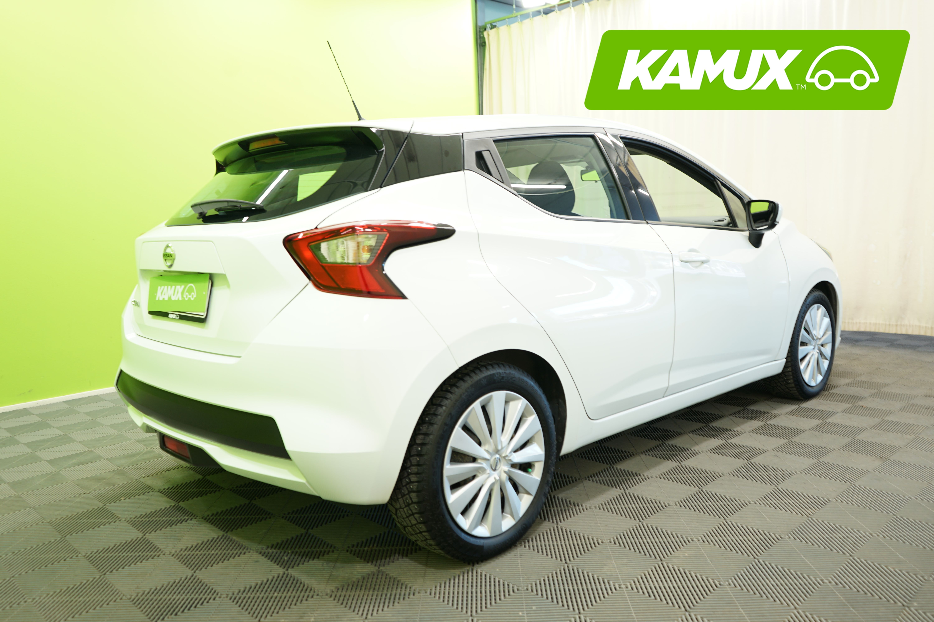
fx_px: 726
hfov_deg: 65.5
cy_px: 311
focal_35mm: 28
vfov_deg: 46.4
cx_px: 467
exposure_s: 1/13
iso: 200
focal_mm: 28
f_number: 4
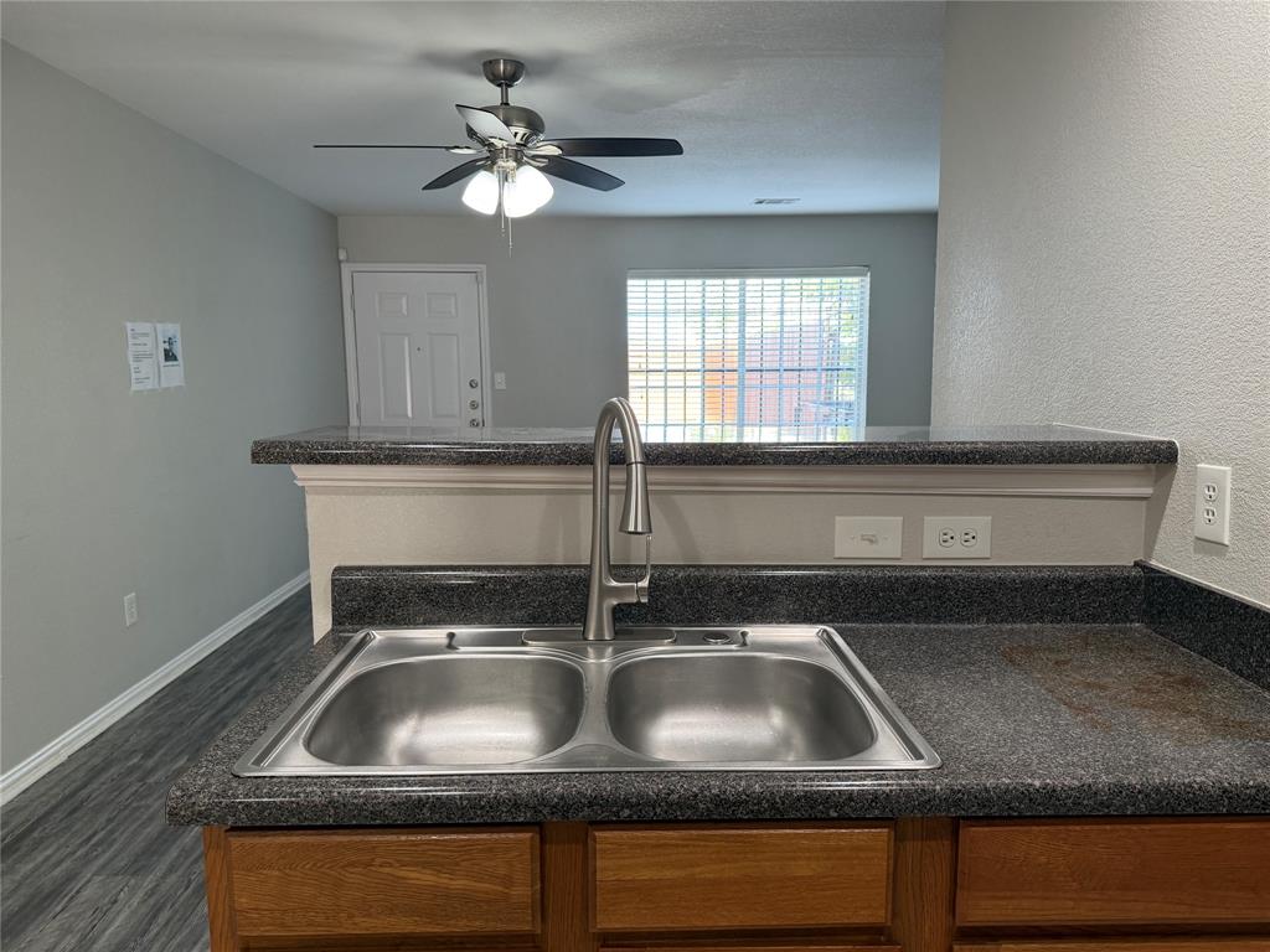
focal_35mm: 24
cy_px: 476
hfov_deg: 71.6
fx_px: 881
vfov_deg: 56.8
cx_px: 635
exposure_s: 1/120
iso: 200
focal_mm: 6.76
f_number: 1.78
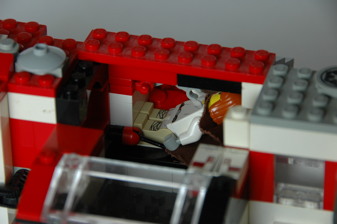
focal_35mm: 255
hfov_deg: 8.1
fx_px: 2385
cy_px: 112
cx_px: 168
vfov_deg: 5.4
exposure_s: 1/20
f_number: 7.1
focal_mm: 170
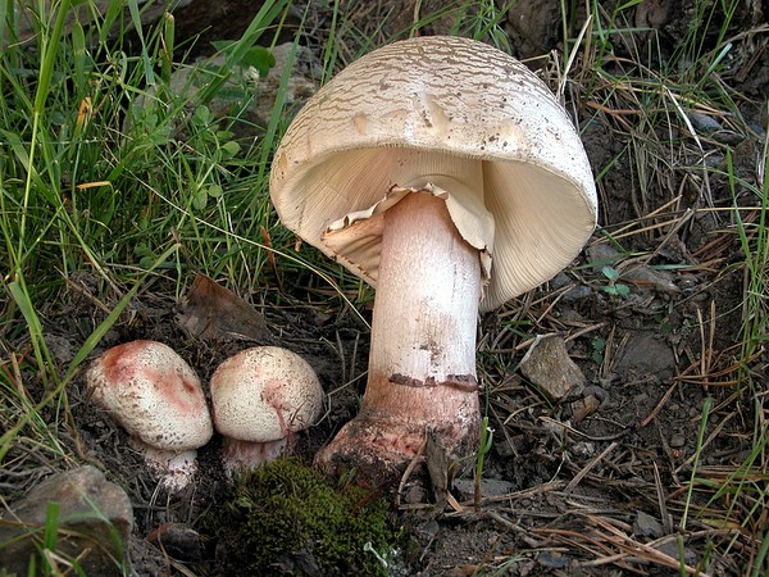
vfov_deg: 25.2
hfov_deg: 33.2
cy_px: 288
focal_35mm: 58
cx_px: 384
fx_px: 1288
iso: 100
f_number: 7.9
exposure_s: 1/16.3
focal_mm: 14.7
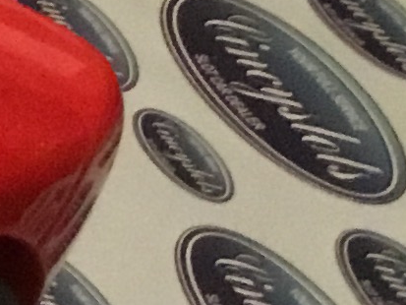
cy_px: 473
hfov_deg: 6.6
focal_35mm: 245
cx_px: -1187
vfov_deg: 6.0
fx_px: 2874
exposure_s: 1/15
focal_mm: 3.3
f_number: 2.4
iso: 200
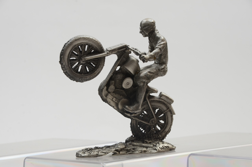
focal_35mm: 158
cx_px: 126
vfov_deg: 8.7
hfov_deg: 13.1
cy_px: 84
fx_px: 1100
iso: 320
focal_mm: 105
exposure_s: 1/60
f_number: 10
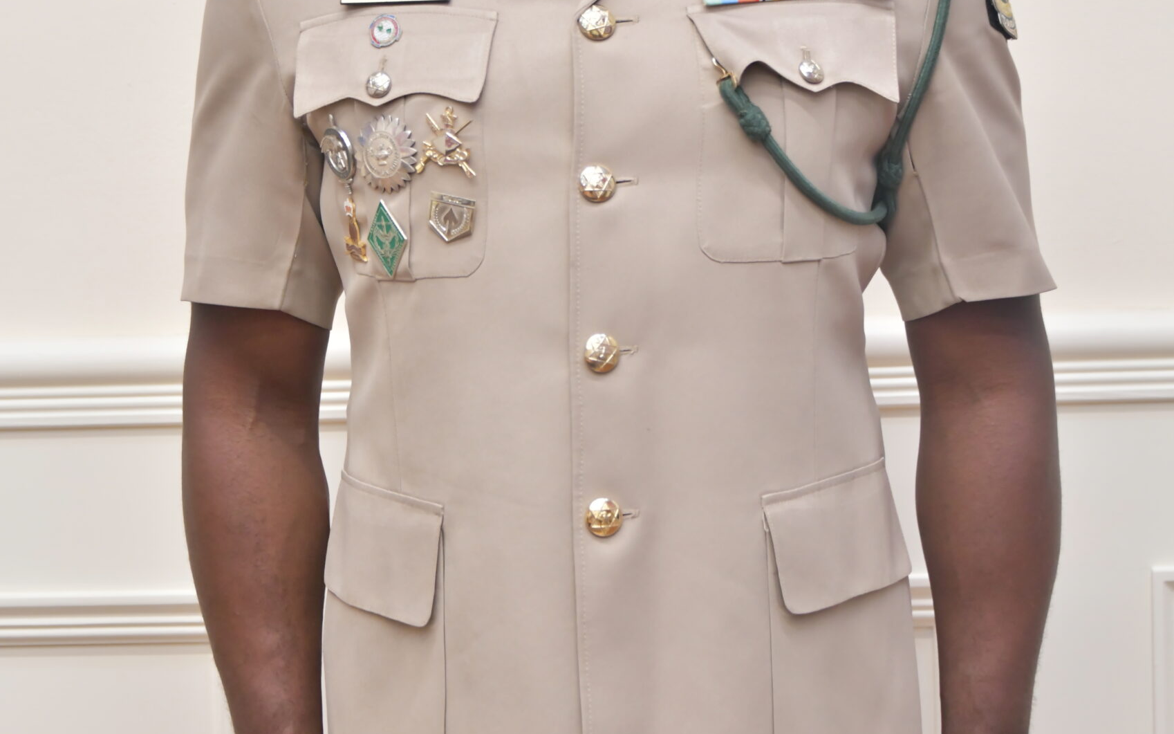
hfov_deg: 16.6
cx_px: 585
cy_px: 162
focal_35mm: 126
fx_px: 4031
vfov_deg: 10.4
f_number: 5.6
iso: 2500
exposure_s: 1/100
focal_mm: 82
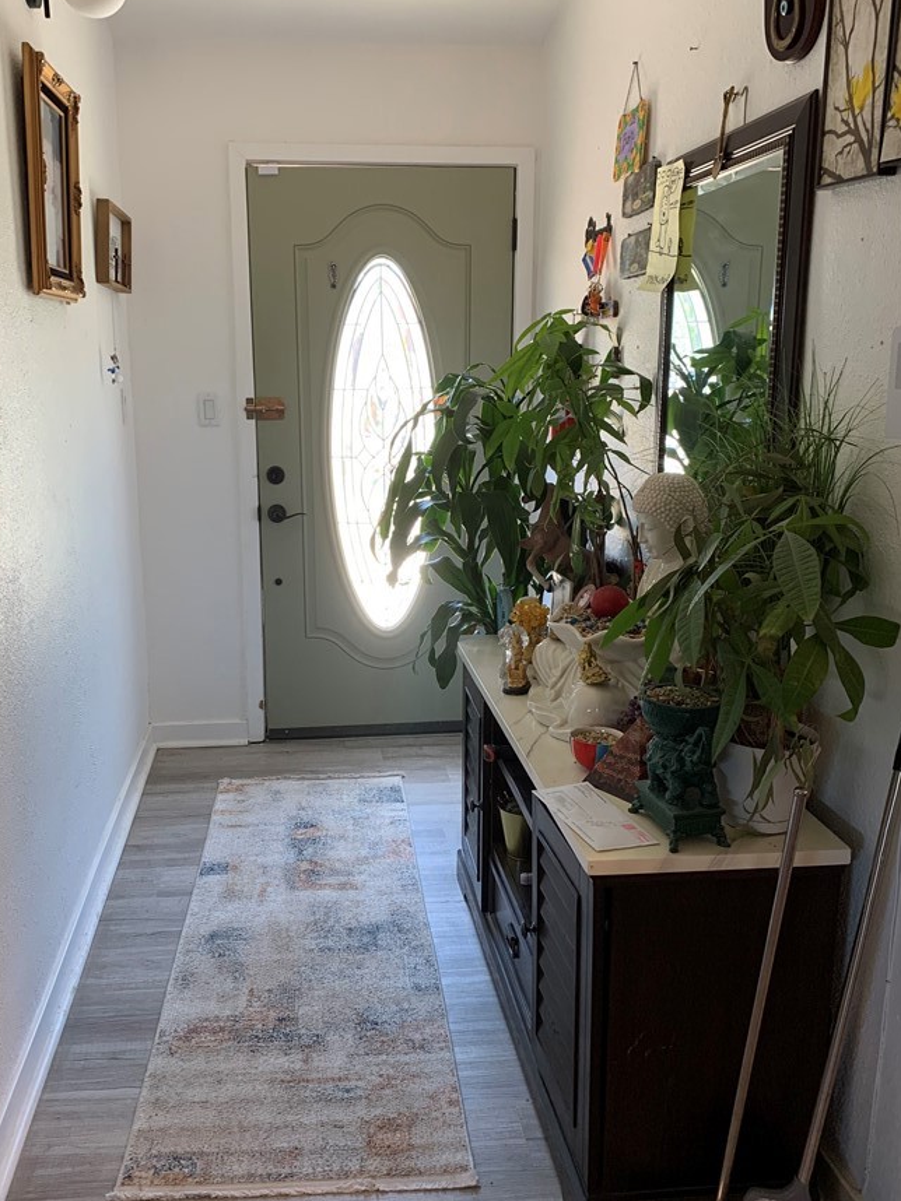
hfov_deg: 45.3
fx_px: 1076
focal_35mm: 31
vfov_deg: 58.3
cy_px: 575
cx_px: 393
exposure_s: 1/60
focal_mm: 4.25
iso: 100
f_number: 1.8
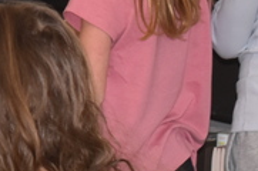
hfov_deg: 4.4
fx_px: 3347
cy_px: 16
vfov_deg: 2.9
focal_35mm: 468
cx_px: -98
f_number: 5.6
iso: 800
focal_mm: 55
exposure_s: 1/80
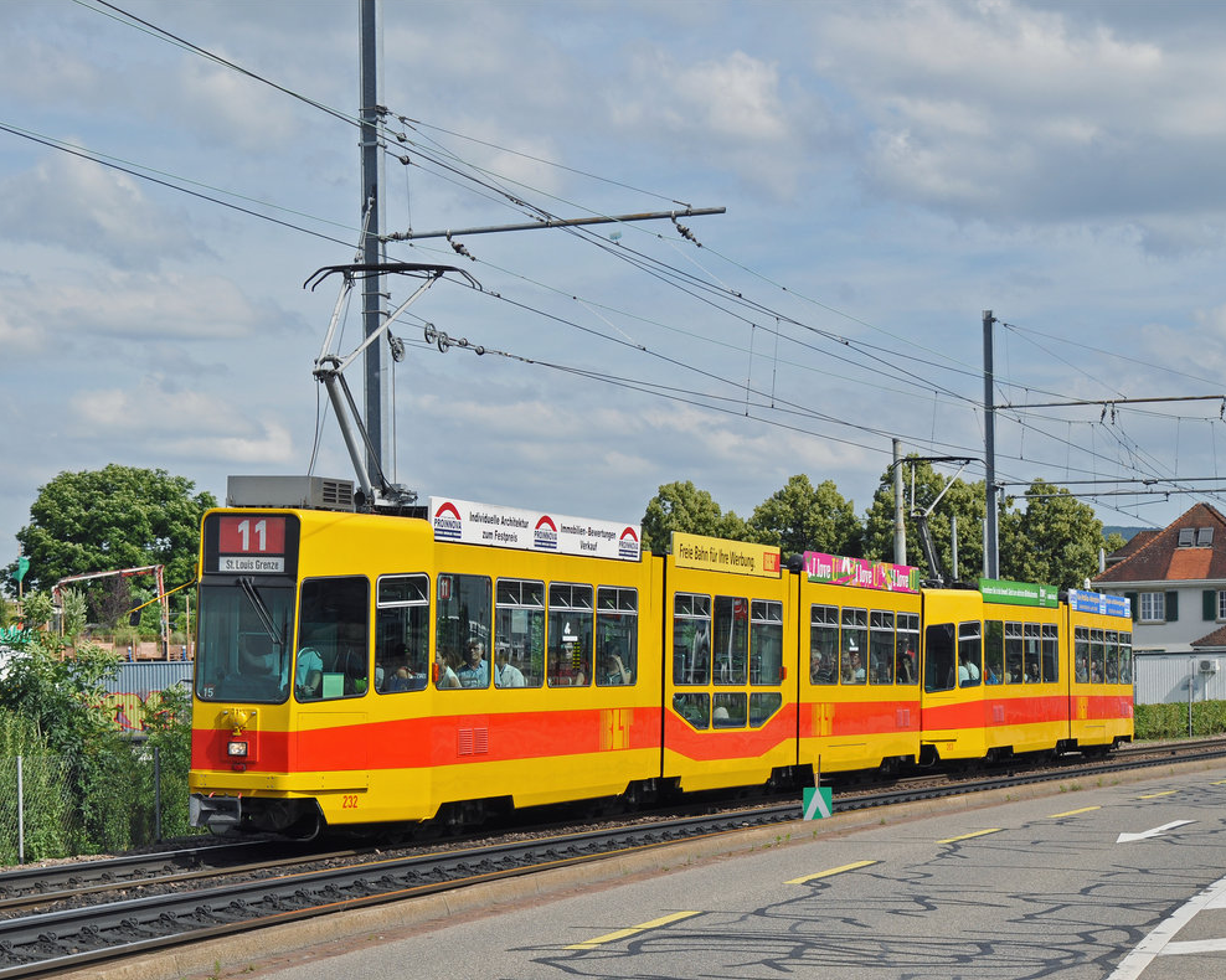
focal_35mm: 82
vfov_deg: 18.7
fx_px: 2975
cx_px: 553
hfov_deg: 23.3
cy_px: 492
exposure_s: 1/1000
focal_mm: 48
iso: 200
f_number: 6.3
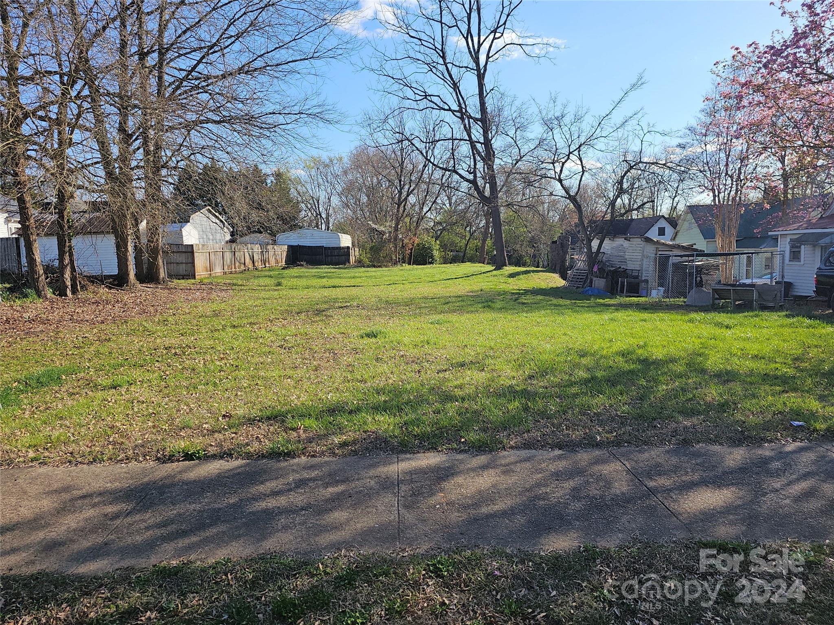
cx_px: 417
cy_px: 312
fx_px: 554
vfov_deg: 58.9
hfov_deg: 73.9
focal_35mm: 23
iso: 10
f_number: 1.7
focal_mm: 6.3
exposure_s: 1/483
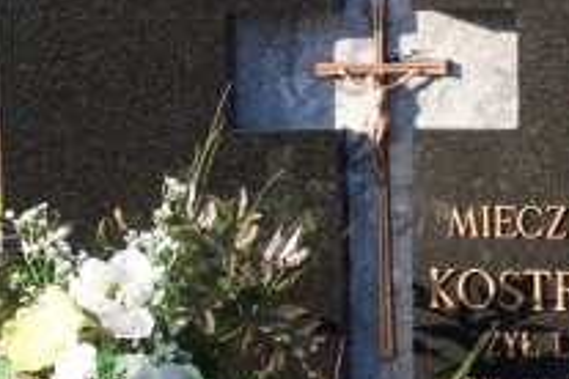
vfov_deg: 5.4
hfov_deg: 8.0
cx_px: 522
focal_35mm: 256
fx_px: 4039
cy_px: 165
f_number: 5.6
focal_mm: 55
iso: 100
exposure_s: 1/160
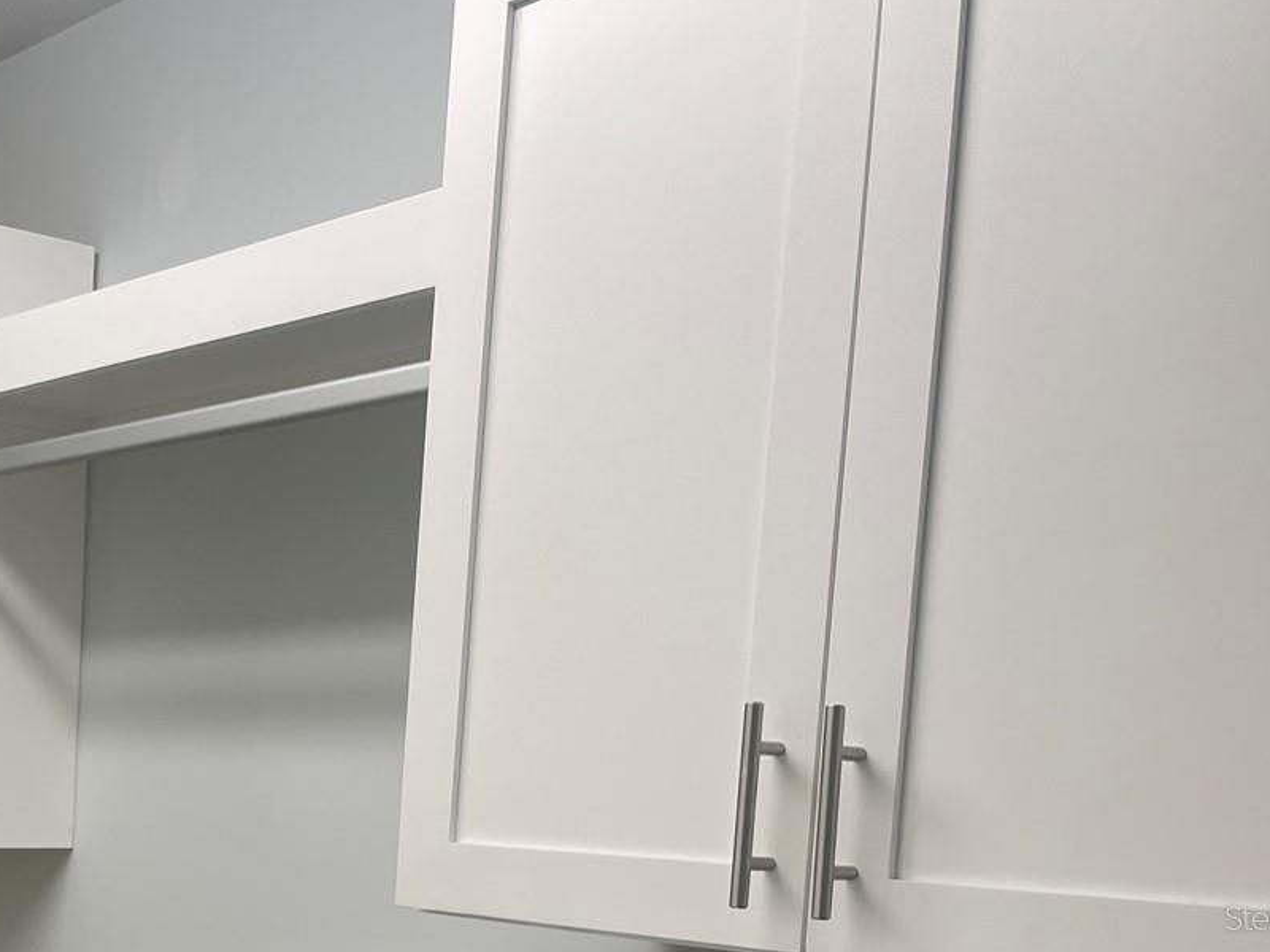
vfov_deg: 26.7
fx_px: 1908
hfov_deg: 34.6
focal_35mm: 52
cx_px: 105
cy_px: 917
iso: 125
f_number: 1.6
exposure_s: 1/120
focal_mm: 4.2
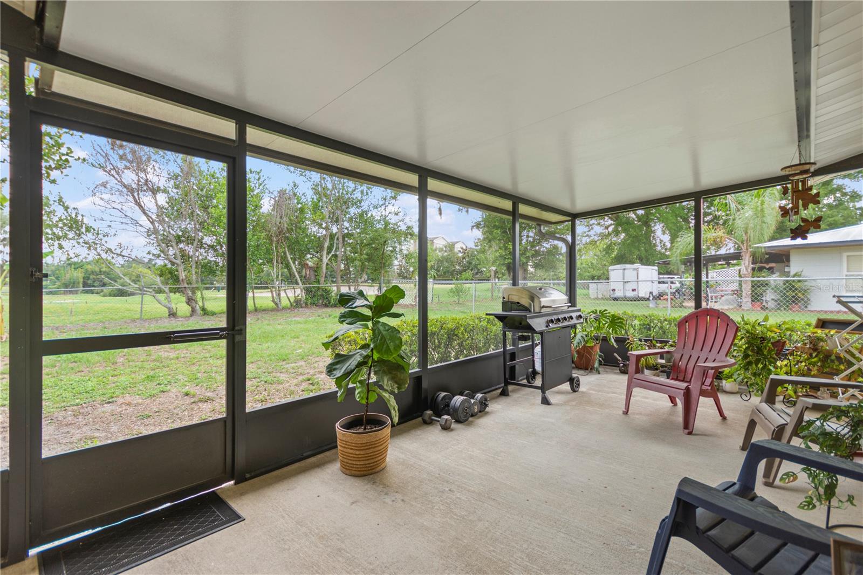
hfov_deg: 100.4
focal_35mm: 15
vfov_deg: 77.3
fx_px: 359
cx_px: 432
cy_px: 288
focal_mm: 10
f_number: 4
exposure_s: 1/15
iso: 100
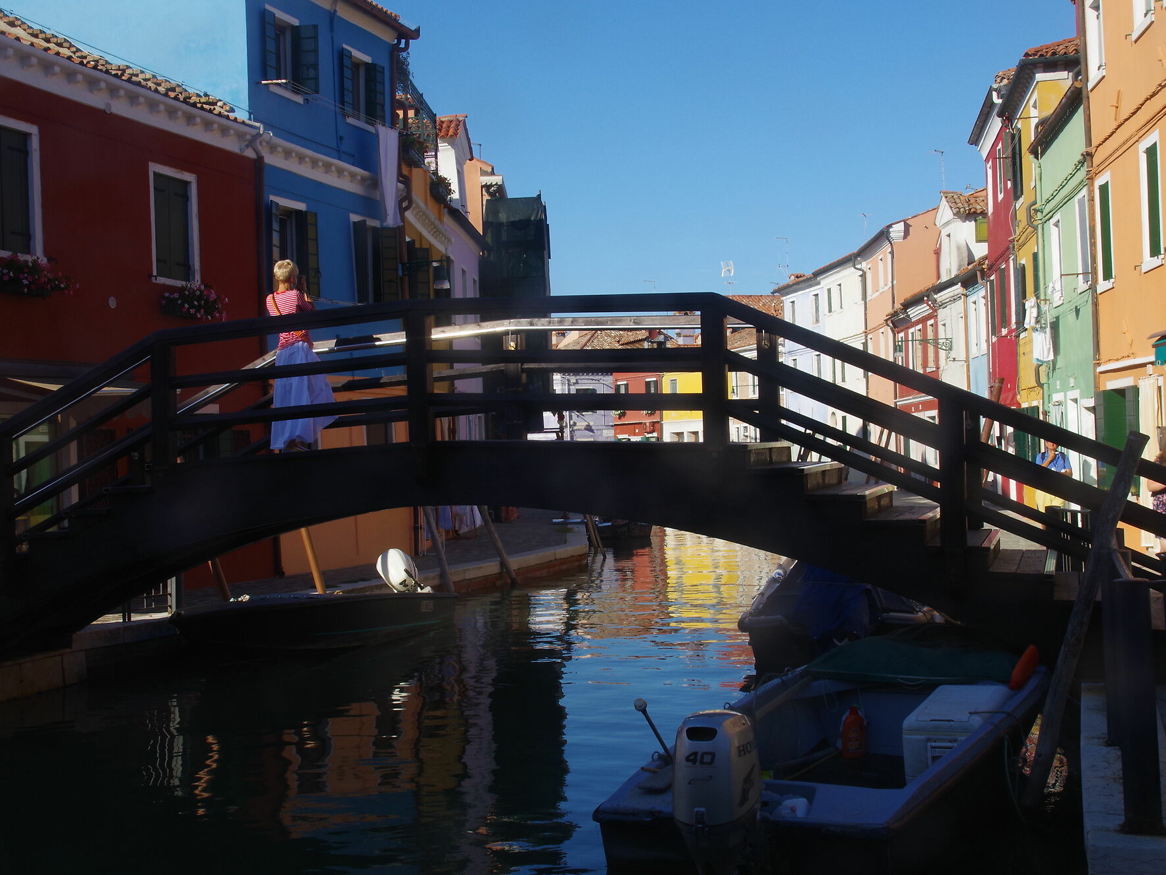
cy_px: 423
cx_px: 517
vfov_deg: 30.9
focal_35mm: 47
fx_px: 1583
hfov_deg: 40.4
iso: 200
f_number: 9
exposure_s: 1/125
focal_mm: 23.75
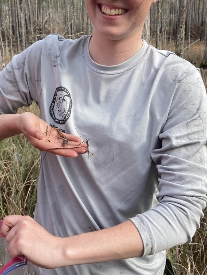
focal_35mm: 42
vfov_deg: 44.6
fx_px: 335
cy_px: 116
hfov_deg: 34.1
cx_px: 72
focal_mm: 3.99
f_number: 1.8
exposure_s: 1/457
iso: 20
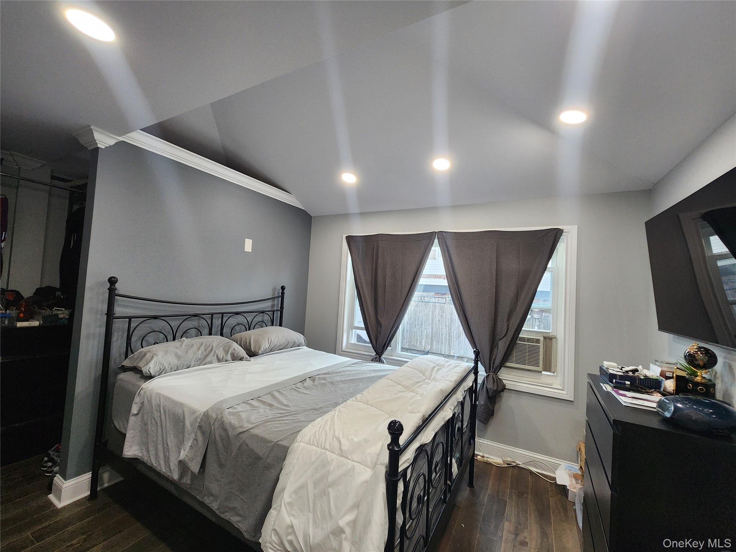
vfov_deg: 89.9
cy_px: 276
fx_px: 276
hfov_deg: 106.2
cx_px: 368
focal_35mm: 13
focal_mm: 2.2
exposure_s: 1/60
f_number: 2.2
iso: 200
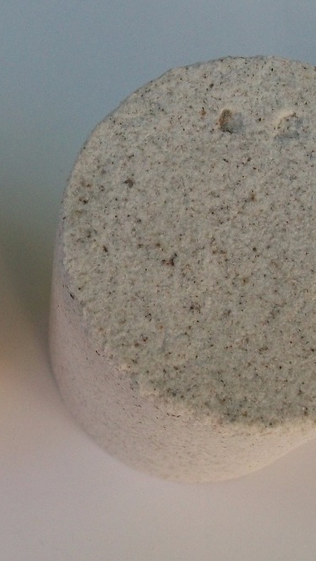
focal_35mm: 74
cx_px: 44
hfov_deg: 16.2
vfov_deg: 28.6
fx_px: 1101
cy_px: 282
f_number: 2.9
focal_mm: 5.7
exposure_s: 1/100
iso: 80
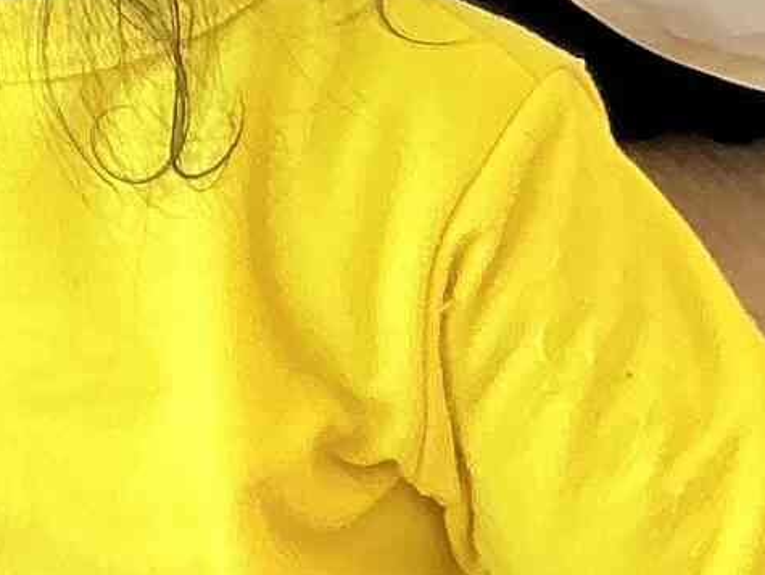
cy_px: -855
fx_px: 4047
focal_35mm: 183
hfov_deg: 9.5
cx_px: -1148
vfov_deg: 7.5
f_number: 1.8
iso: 40
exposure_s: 1/120
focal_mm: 3
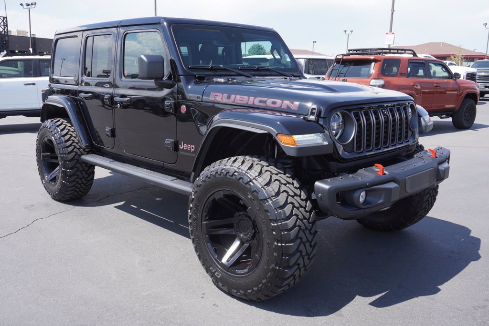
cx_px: 244
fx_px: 428
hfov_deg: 59.5
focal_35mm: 32
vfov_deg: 41.8
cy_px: 163
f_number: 8
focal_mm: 21
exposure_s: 1/125
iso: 100
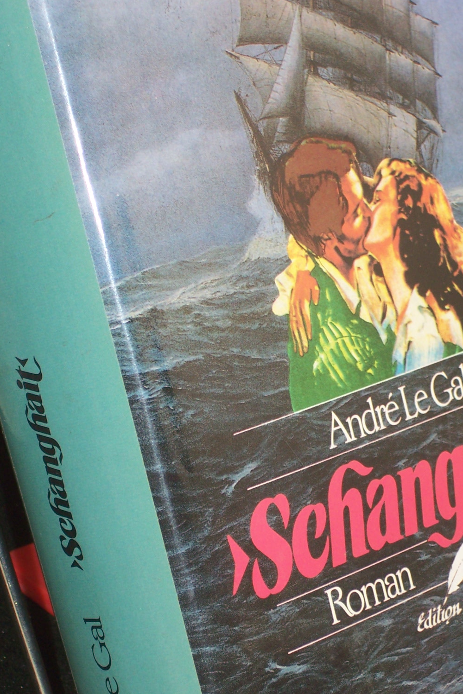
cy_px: 365
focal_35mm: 145
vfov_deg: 14.2
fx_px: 2796
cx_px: 264
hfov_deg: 9.5
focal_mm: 16.8
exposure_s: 1/100
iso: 80
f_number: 4.6
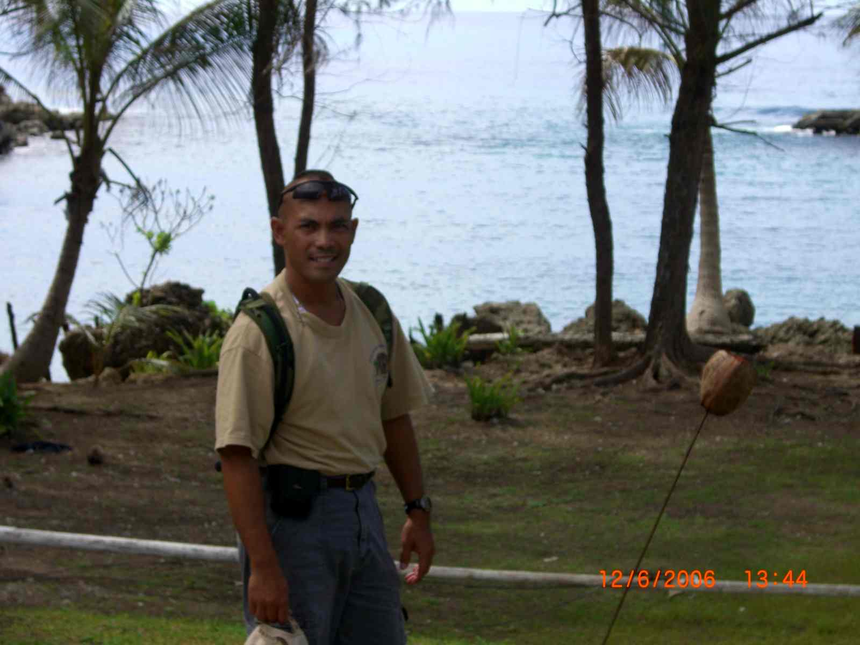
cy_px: 322
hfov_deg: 17.3
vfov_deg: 13.0
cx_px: 430
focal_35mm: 114
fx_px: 2832
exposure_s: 1/250
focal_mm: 23.7
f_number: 5.4
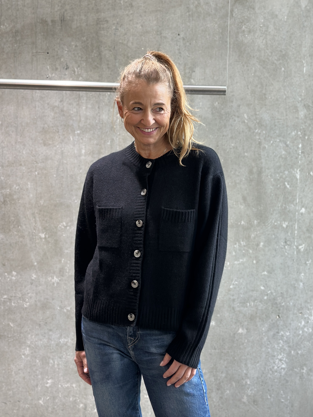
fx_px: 579
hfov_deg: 30.3
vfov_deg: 39.7
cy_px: 208
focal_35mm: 48
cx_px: 156
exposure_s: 1/100
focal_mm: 6.86
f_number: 1.78
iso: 160
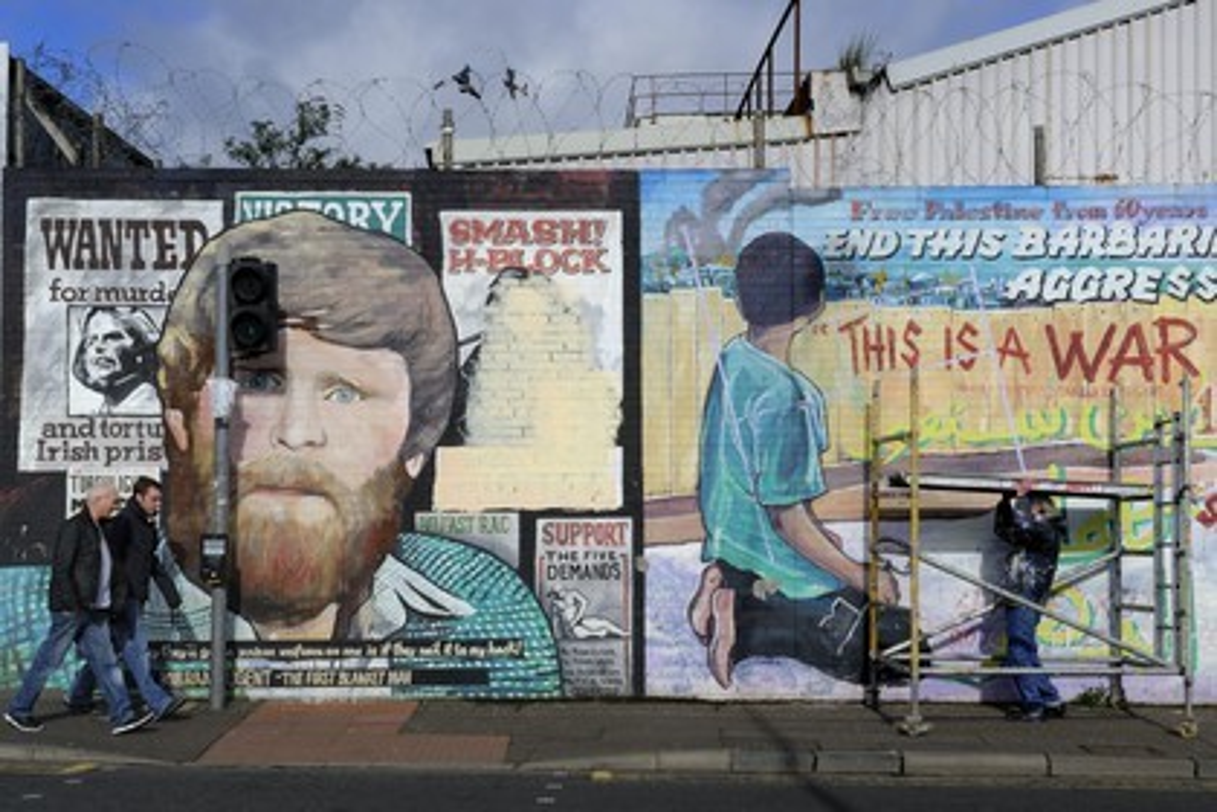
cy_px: 406
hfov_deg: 43.6
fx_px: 1521
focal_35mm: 45
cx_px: 608
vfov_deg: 29.9
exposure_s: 1/320
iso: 400
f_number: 18
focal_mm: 45
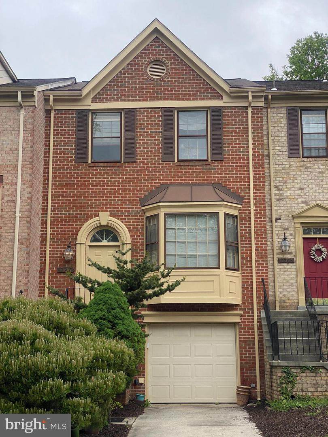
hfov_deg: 28.0
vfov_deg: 36.8
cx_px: 164
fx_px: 657
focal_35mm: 52
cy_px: 218
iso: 20
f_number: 2
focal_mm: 6
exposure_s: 1/1497
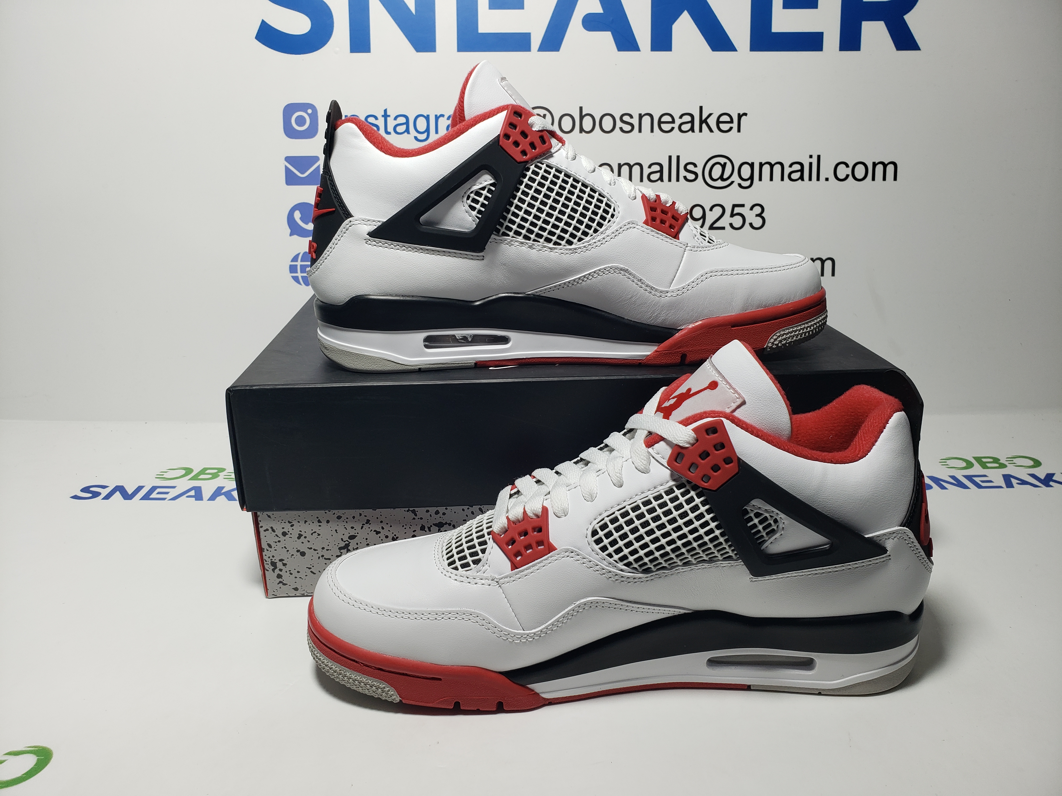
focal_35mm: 26
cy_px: 398
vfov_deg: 53.1
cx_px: 531
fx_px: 798
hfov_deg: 67.3
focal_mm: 4.3
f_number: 1.5
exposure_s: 1/187
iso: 50
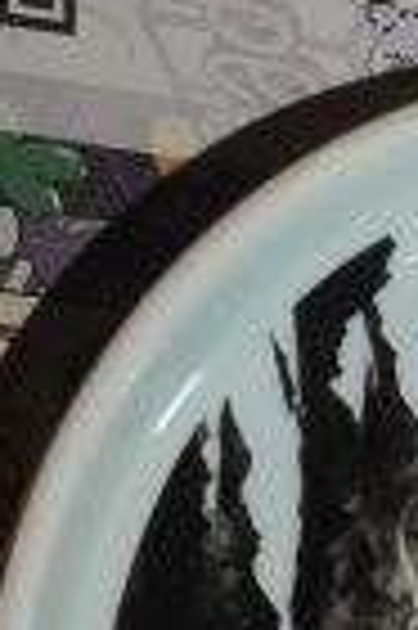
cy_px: 1246
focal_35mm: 156
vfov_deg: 11.8
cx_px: 811
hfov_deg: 8.4
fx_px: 2724
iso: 50
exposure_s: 1/100
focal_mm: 4.12
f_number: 2.2
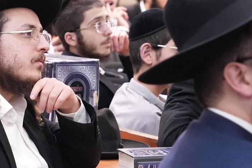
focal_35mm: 224
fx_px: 1569
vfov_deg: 6.1
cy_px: 81
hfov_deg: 9.2
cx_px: 48
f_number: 7.1
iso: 12800
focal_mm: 113
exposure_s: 1/320
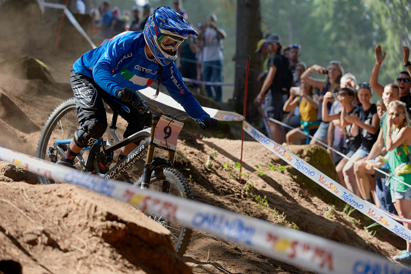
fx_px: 1141
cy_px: 137
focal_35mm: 100
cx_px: 206
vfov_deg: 13.7
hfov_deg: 20.4
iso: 800
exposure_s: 1/1000
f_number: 3.2
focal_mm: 100
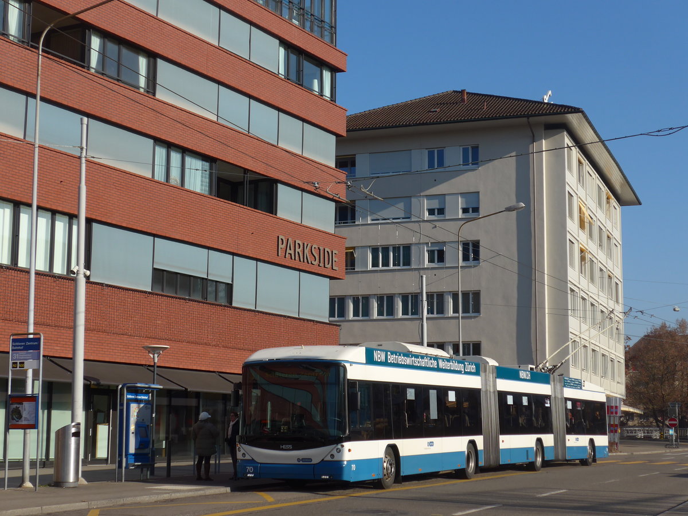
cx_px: 344
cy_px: 258
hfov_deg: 31.2
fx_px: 1232
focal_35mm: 62
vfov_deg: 23.7
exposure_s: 1/1300
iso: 80
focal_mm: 12.7
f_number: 3.7
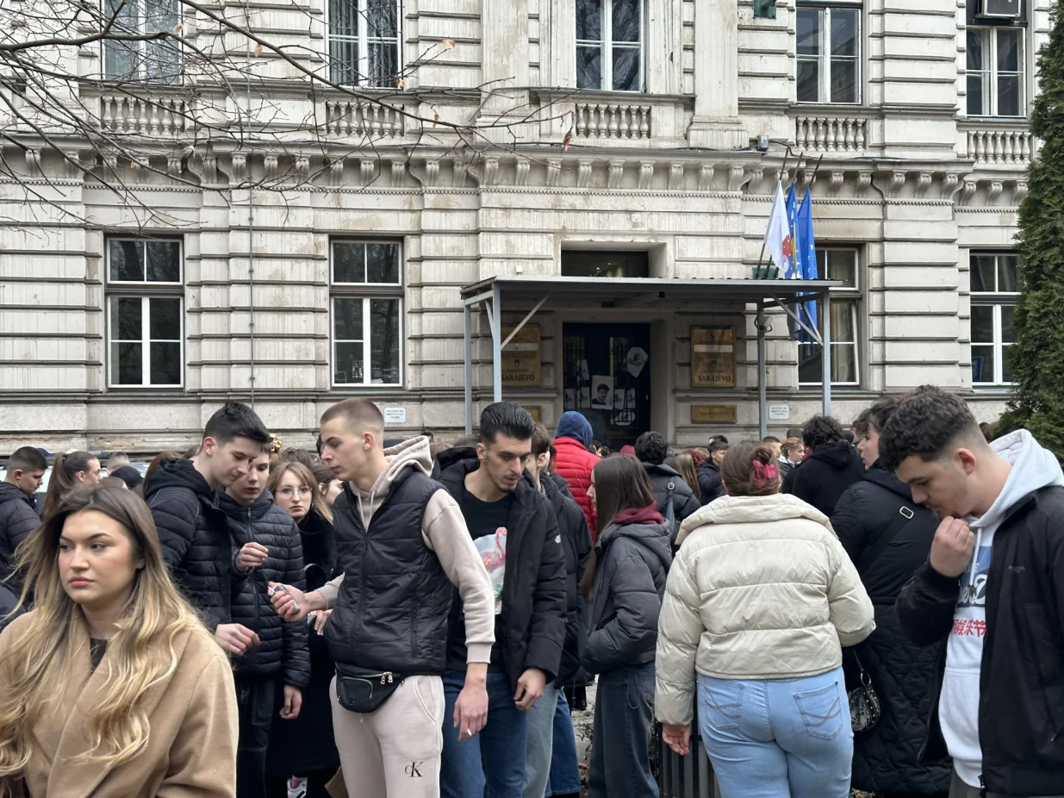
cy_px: 399
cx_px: 532
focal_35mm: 48
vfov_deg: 30.3
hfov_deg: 39.7
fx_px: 1475
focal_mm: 6.86
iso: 80
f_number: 1.78
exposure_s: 1/121
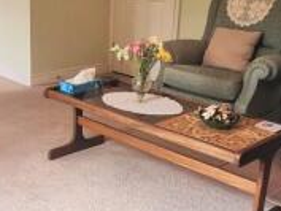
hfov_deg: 33.6
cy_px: 115
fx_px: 455
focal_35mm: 56
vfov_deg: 26.1
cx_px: 69
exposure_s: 1/50
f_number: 2.2
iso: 125
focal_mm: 2.26
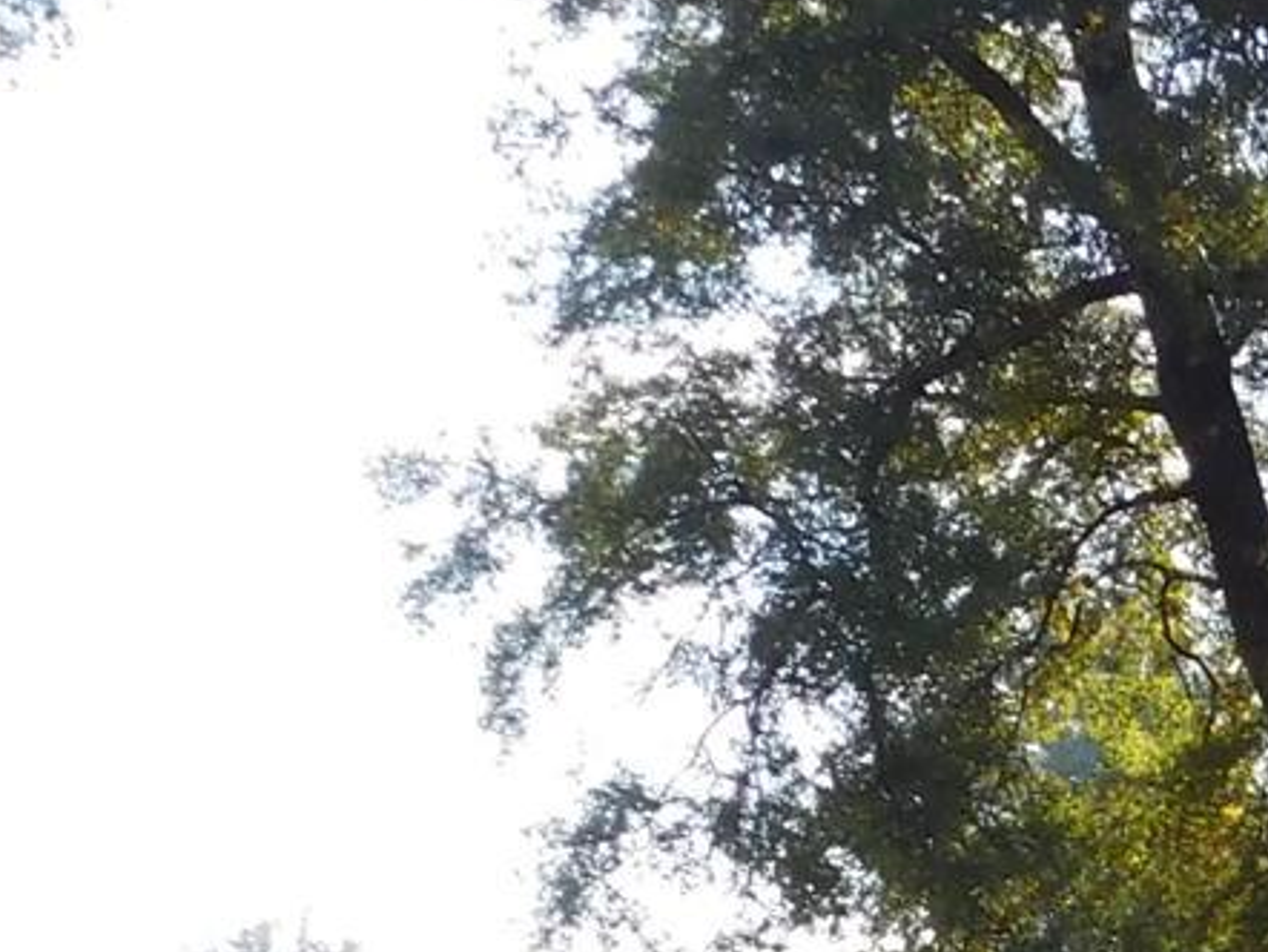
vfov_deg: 10.3
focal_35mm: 139
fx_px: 5094
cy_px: 1422
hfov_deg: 12.3
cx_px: 2677
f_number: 3.2
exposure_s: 1/500
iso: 125
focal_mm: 5.3
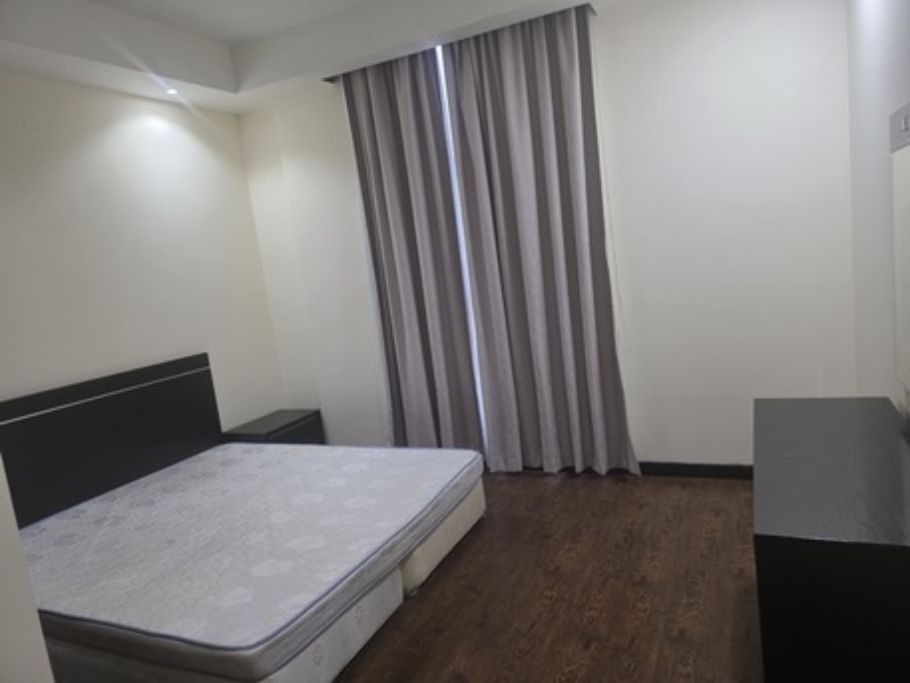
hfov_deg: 73.9
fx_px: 605
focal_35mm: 23
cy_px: 342
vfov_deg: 58.9
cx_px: 455
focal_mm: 6.3
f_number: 1.7
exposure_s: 1/100
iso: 400
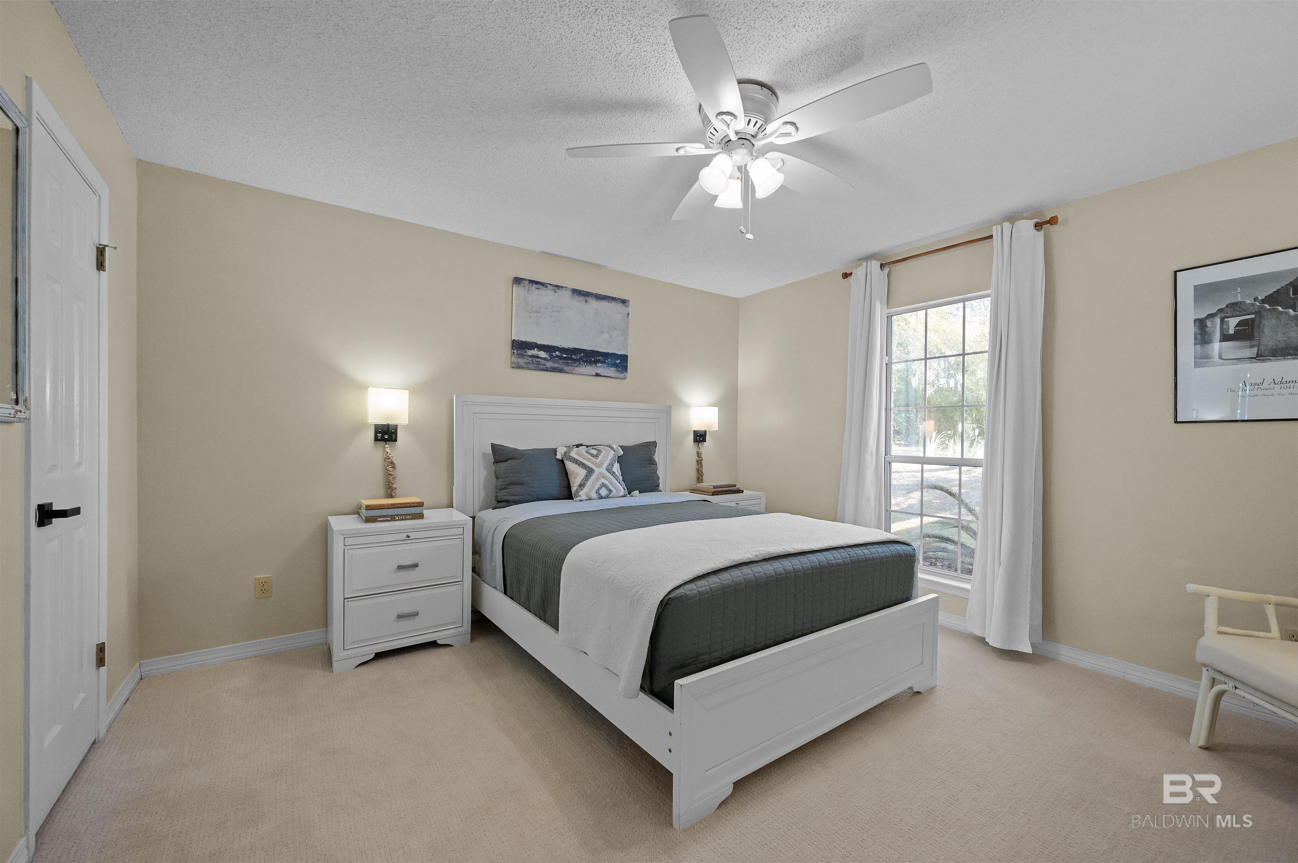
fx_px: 504
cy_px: 432
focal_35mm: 14
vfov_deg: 81.1
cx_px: 649
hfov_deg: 104.3
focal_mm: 14
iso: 1600
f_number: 8
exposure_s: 1/60
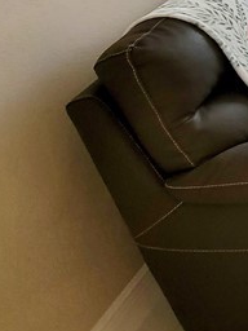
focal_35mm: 52
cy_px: -43
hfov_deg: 16.1
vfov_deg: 32.0
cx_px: 566
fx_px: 497
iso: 125
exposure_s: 1/60.2
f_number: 2.2
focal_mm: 2.2
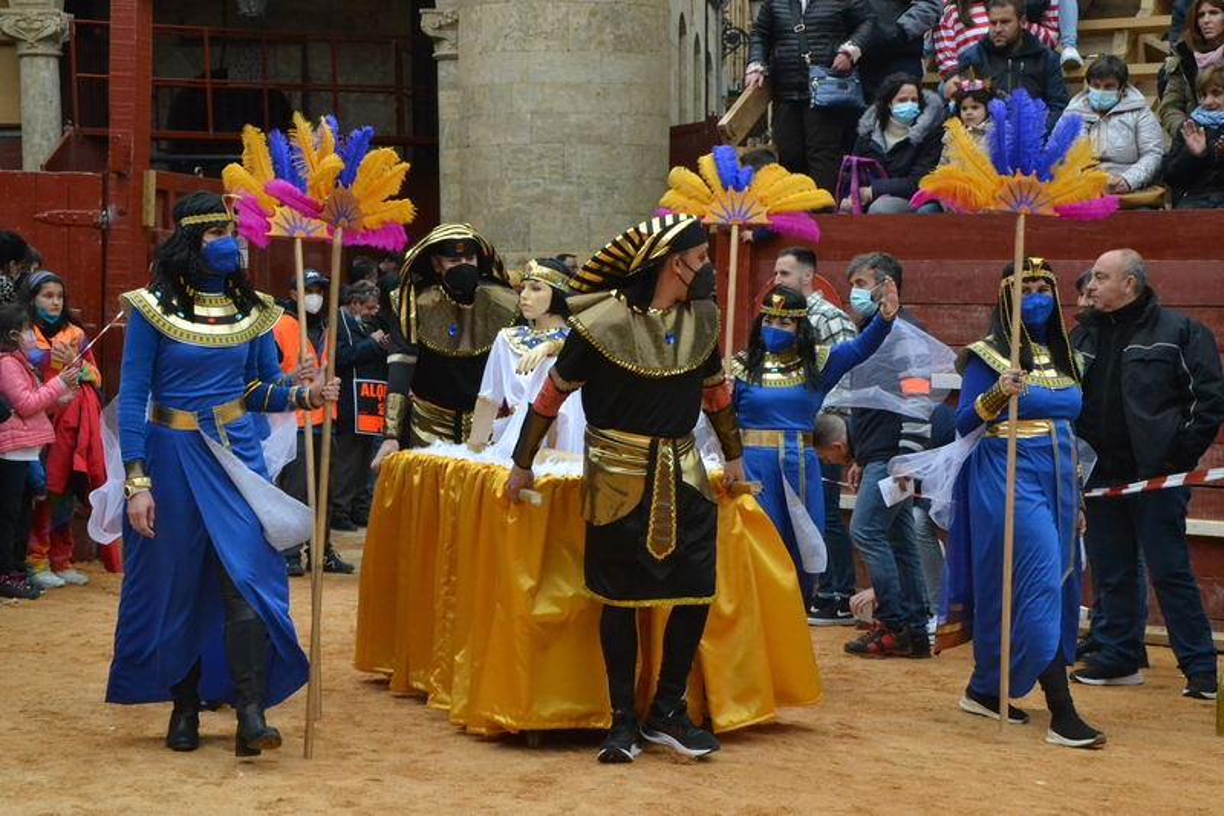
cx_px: 612
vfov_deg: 17.5
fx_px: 2651
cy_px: 408
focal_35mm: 78
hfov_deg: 26.0
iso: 3200
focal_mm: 52
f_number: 13
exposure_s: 1/640
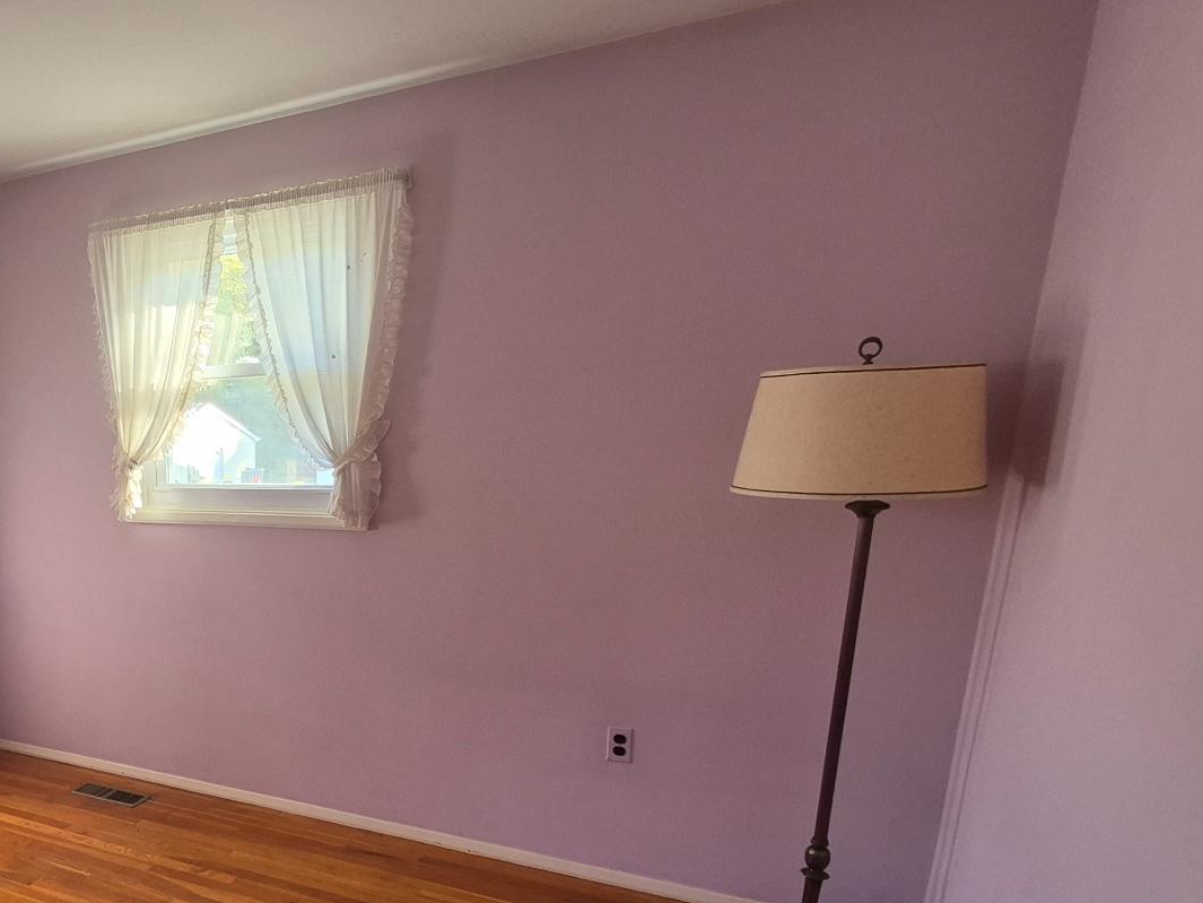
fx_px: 869
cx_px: 164
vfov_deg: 53.1
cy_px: 645
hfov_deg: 60.8
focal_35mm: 25
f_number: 2.2
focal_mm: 1.74
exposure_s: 1/60
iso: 100
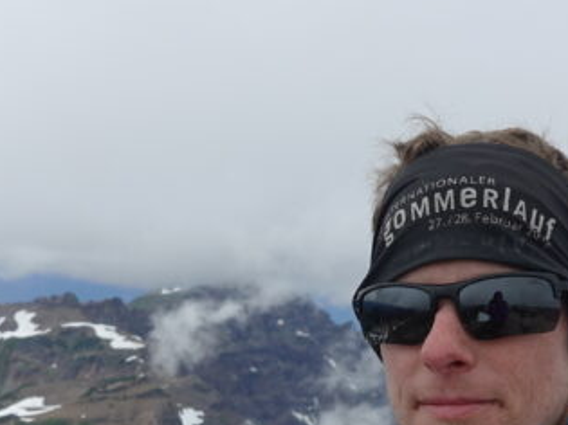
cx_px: 249
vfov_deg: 19.0
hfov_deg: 26.0
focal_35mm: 75
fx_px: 1230
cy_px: 442
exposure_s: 1/1000
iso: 100
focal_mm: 8.8
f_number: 3.2
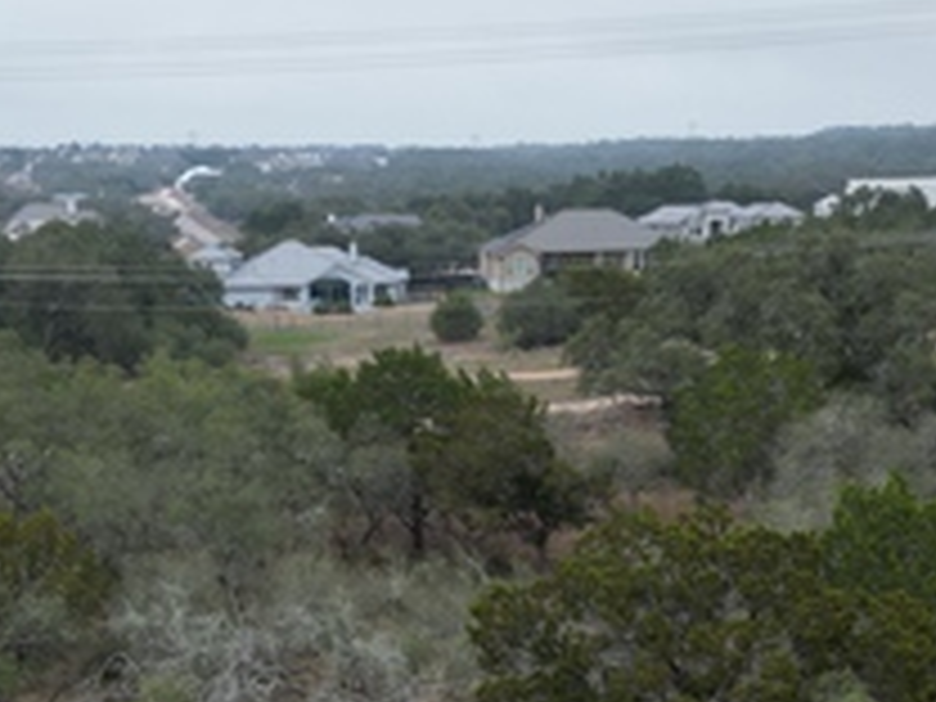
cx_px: 454
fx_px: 2001
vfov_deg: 19.1
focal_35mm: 74
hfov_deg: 26.3
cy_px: 774
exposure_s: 1/640
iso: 200
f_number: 1.7
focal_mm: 6.72
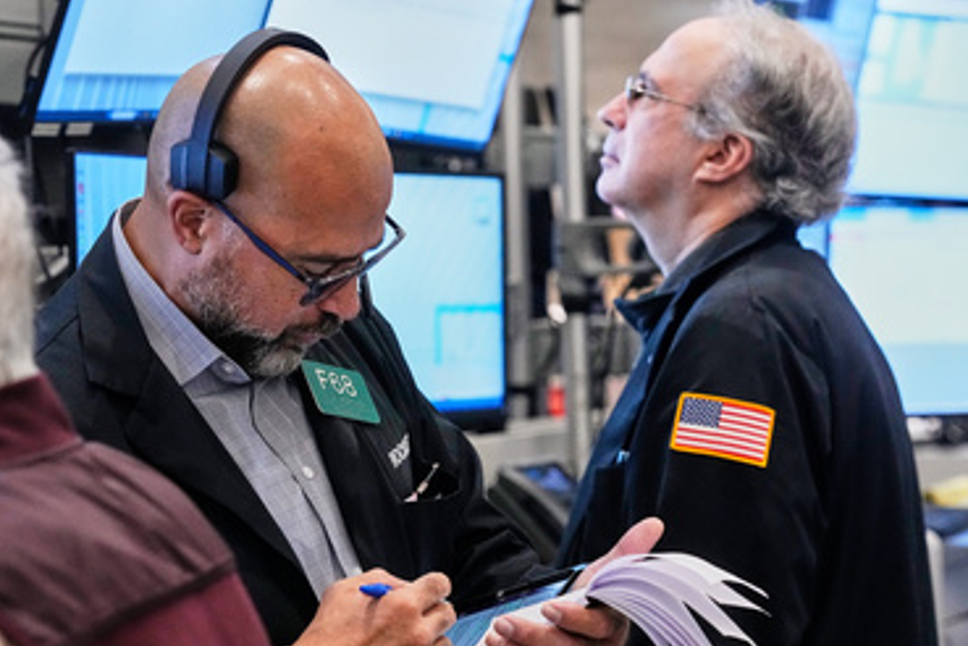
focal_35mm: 118
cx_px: 325
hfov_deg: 17.3
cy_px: 408
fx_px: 3173
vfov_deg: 11.6
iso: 4000
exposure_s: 1/160
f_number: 4
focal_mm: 85
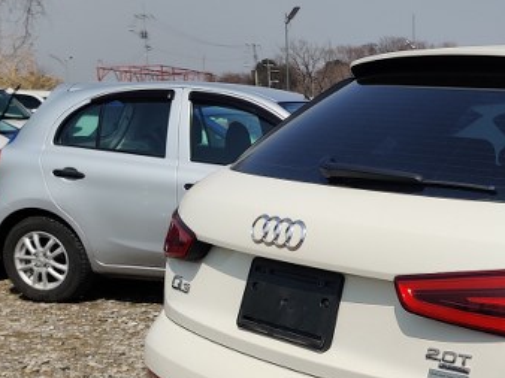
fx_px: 933
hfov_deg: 27.1
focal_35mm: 64
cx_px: 590
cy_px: 339
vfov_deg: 22.4
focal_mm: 4.75
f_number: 1.65
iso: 125
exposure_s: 1/4170
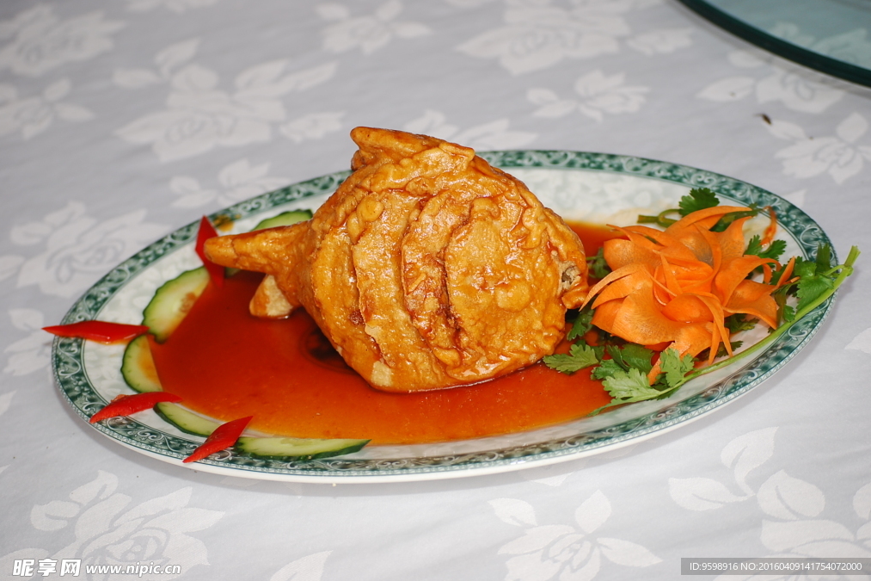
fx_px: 2020
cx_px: 439
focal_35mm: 84
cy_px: 289
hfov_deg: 24.3
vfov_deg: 16.4
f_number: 4.2
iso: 200
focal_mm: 55
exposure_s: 1/80
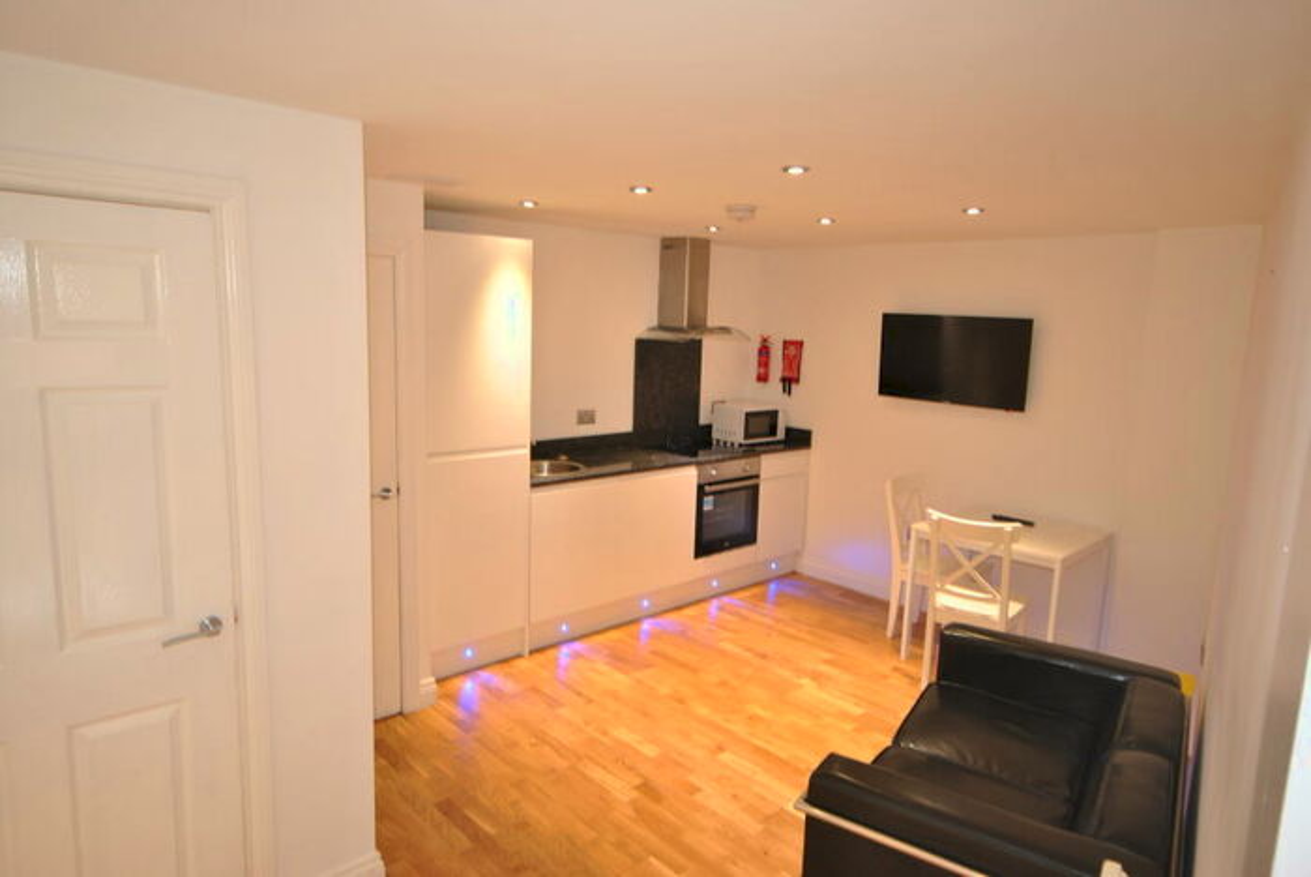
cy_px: 438
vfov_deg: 56.2
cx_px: 656
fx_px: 820
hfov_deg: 77.3
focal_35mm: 22
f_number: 5
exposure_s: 1/2
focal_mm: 15
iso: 100
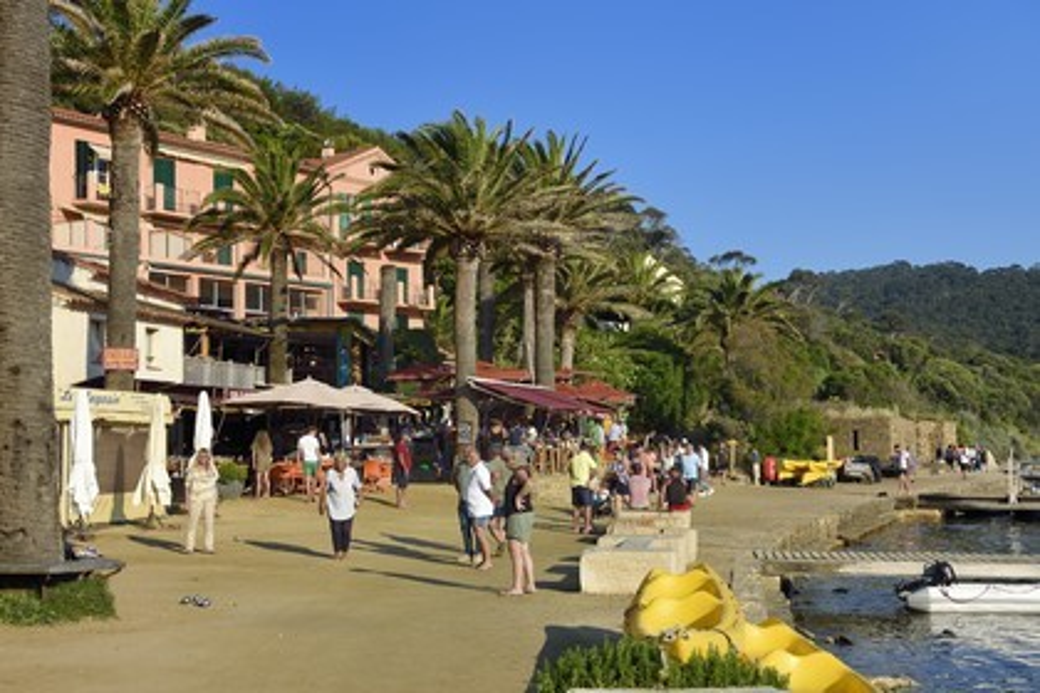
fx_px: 1444
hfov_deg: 39.6
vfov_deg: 27.0
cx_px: 520
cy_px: 346
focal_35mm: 50
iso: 200
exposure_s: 1/400
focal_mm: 50
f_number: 9
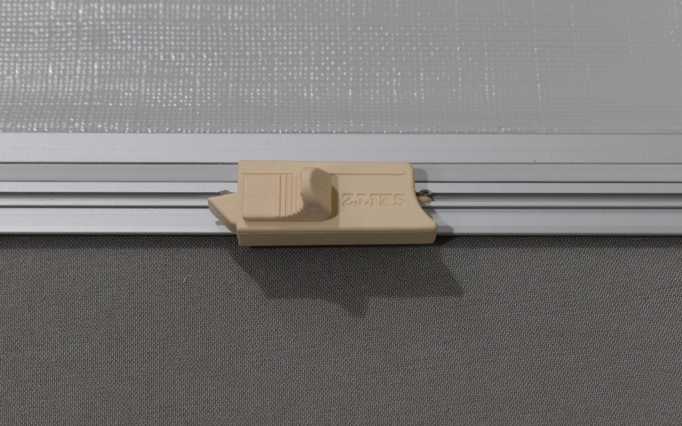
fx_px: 1571
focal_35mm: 85
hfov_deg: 24.5
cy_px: 202
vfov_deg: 15.5
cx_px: 340
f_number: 8
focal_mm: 55
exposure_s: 1/60
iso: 280
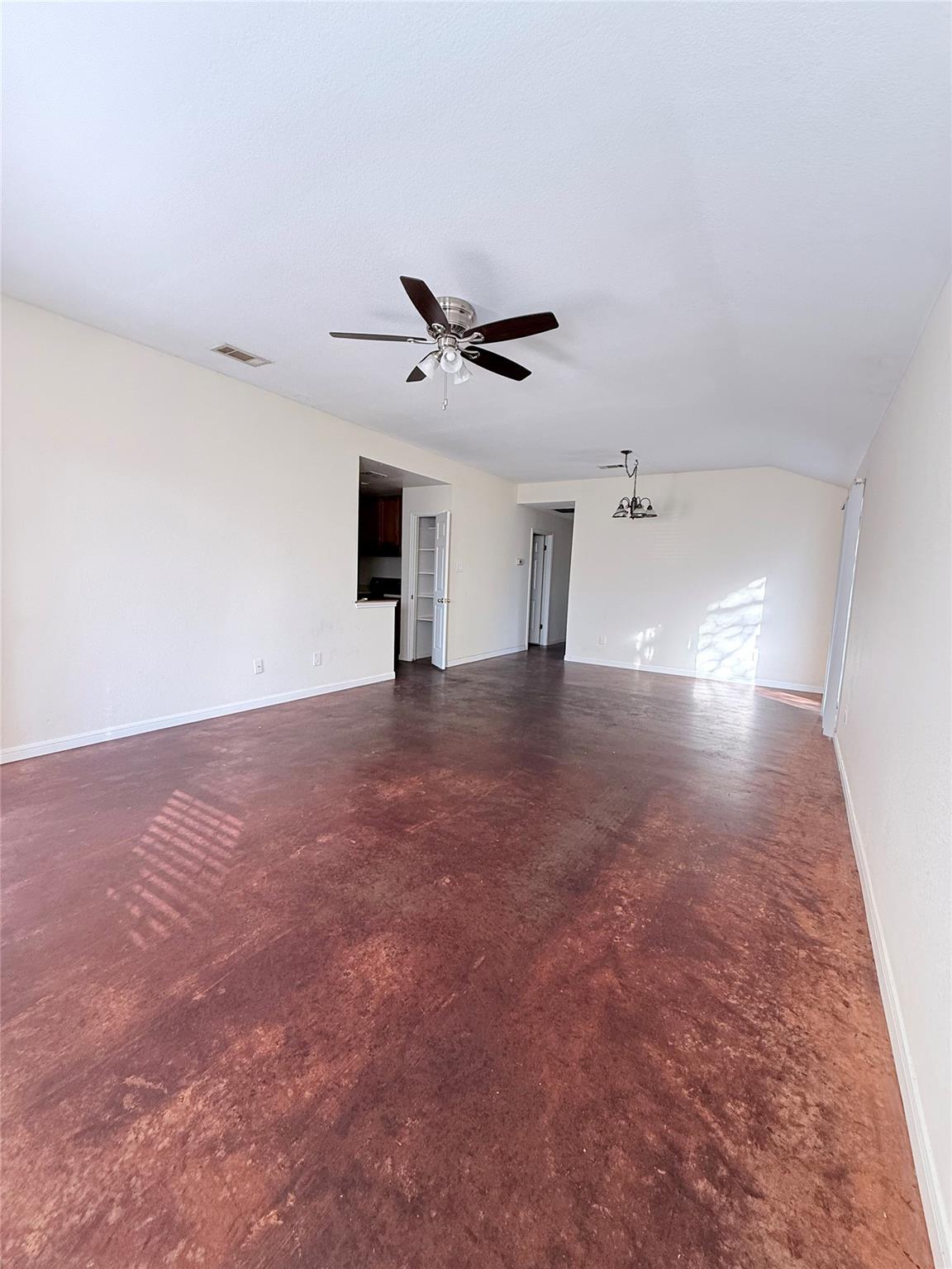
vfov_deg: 102.1
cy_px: 634
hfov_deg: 85.7
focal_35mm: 14
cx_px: 476
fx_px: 513
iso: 125
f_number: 2.2
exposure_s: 1/99
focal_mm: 2.22
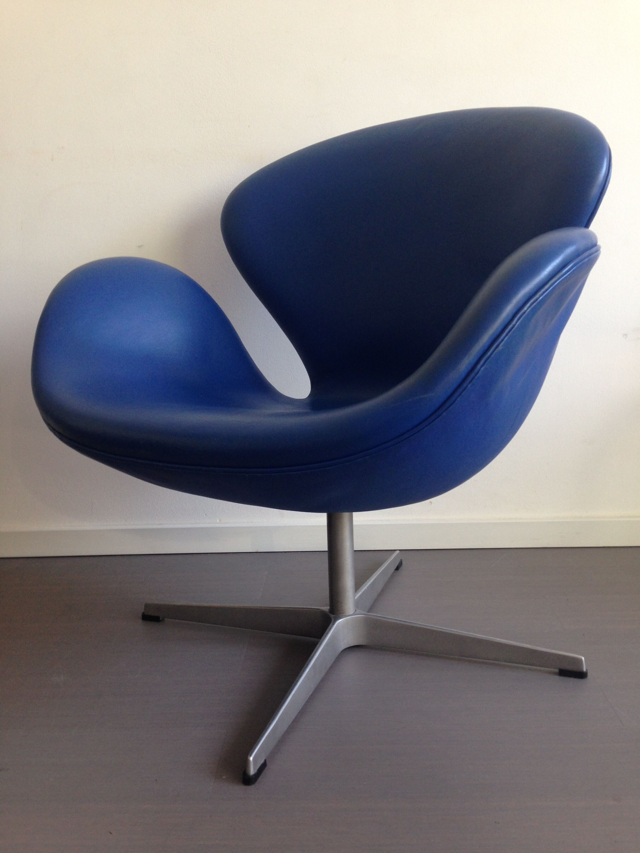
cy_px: 426
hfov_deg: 42.9
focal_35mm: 33
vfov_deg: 55.4
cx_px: 320
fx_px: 813
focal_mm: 4.12
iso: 80
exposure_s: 1/20
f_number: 2.4
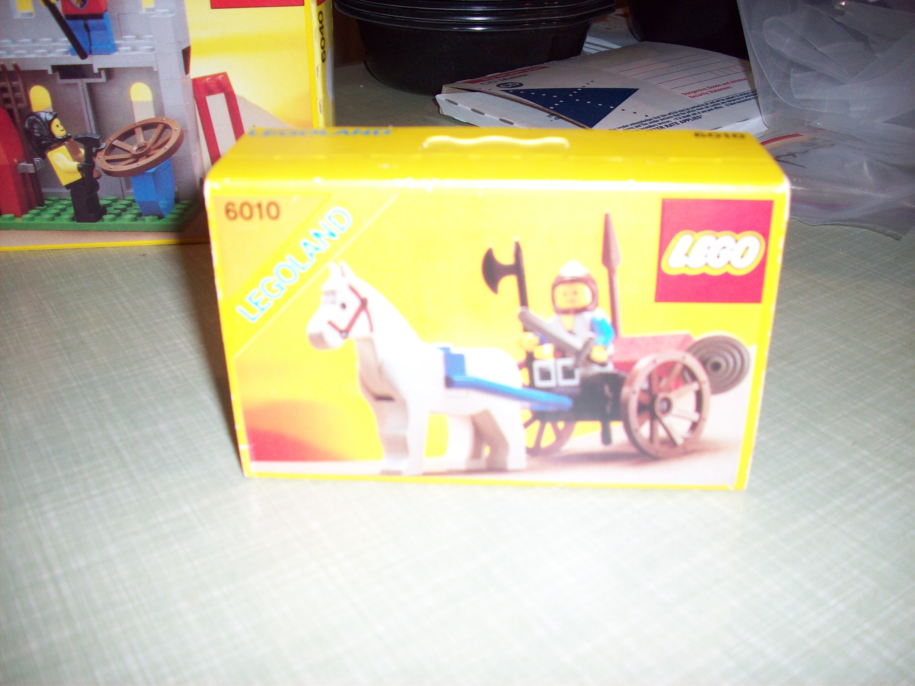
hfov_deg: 50.1
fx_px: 978
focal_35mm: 37
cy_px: 343
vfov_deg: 38.7
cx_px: 458
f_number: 2.8
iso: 80
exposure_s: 1/64
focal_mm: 6.2
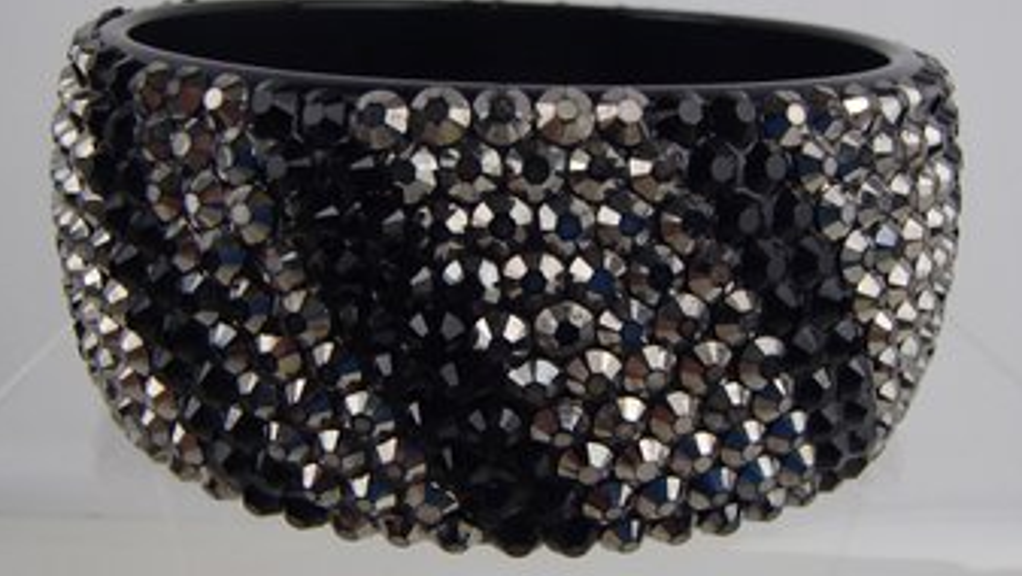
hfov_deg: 49.4
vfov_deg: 29.1
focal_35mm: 41
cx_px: 508
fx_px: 1112
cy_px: 290
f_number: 4.7
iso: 250
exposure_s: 1/160
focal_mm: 6.64
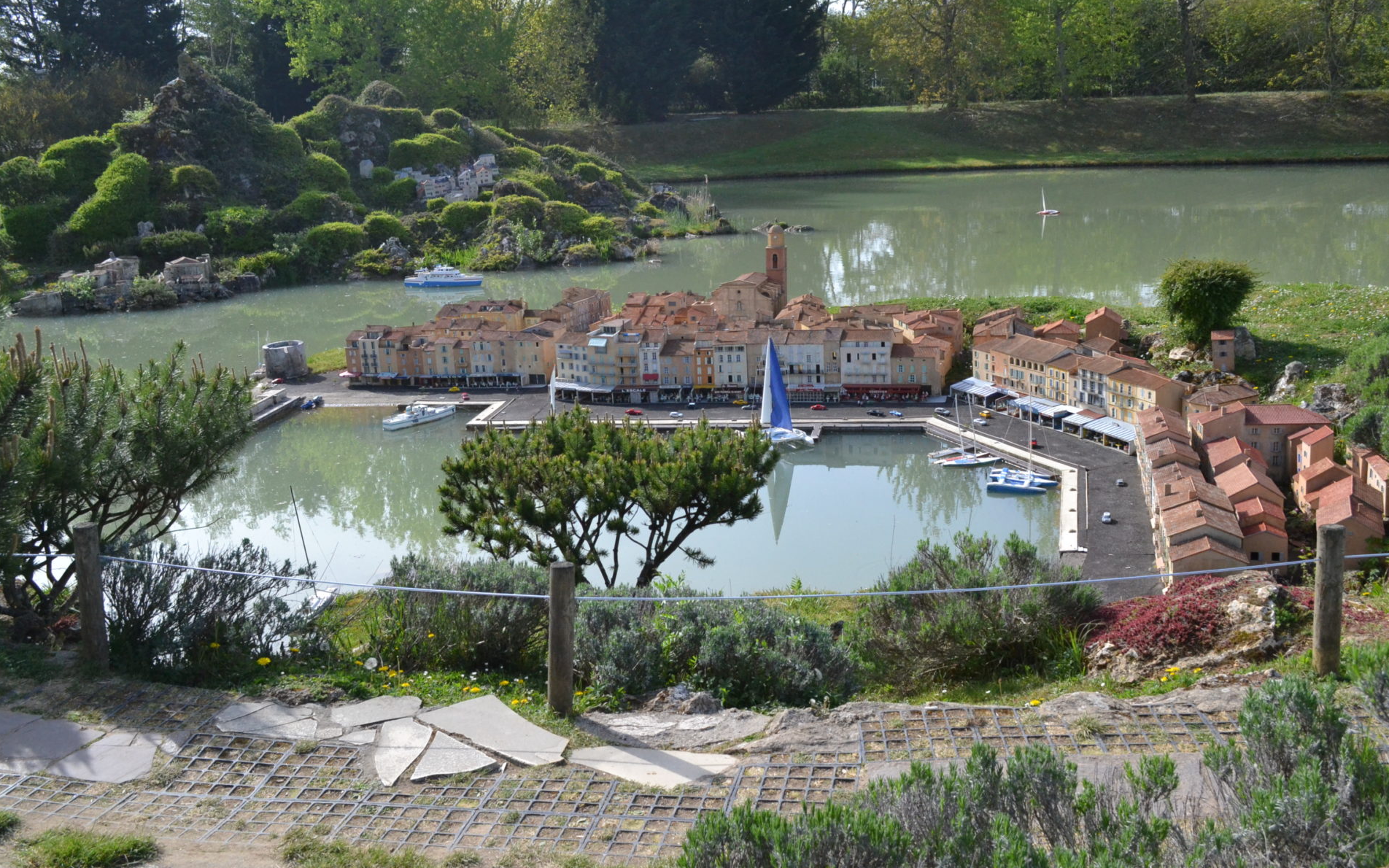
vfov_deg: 34.4
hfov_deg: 52.7
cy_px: 407
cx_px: 698
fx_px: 1401
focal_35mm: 37
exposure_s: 1/1600
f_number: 10
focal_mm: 24
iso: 1600
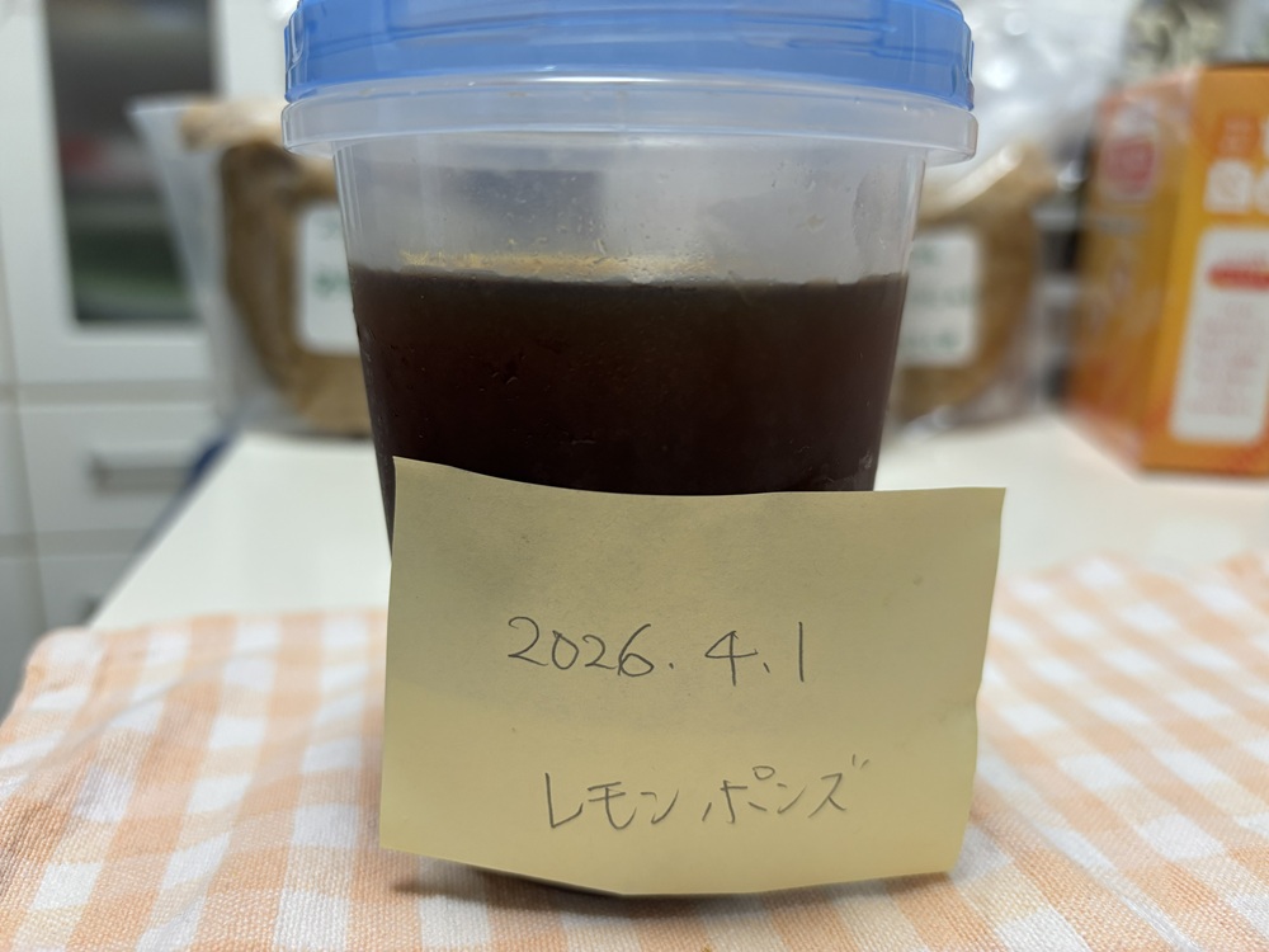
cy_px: 476
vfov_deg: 53.1
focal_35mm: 26
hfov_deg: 67.3
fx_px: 953
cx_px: 634
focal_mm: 5.96
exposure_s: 1/100
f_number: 1.6
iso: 125
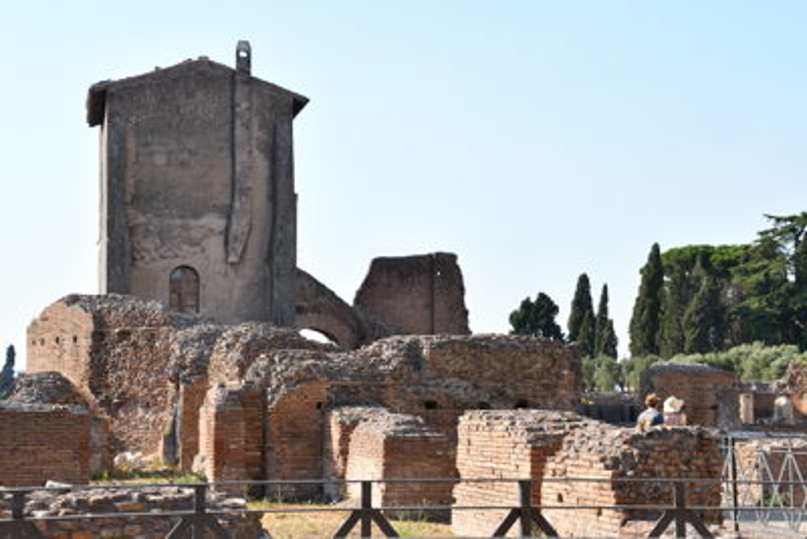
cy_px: 270
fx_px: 1749
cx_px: 404
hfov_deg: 26.0
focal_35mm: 78
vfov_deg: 17.5
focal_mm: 52
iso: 100
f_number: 5
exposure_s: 1/400
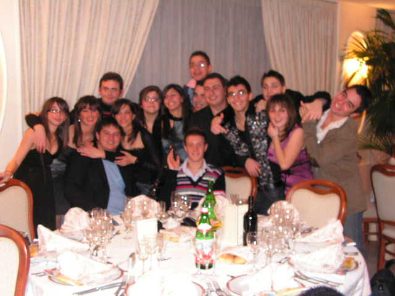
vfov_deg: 32.9
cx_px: 198
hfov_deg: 42.9
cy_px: 148
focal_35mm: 44
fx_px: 502
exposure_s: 1/40
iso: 200
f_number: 3.2
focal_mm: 7.4
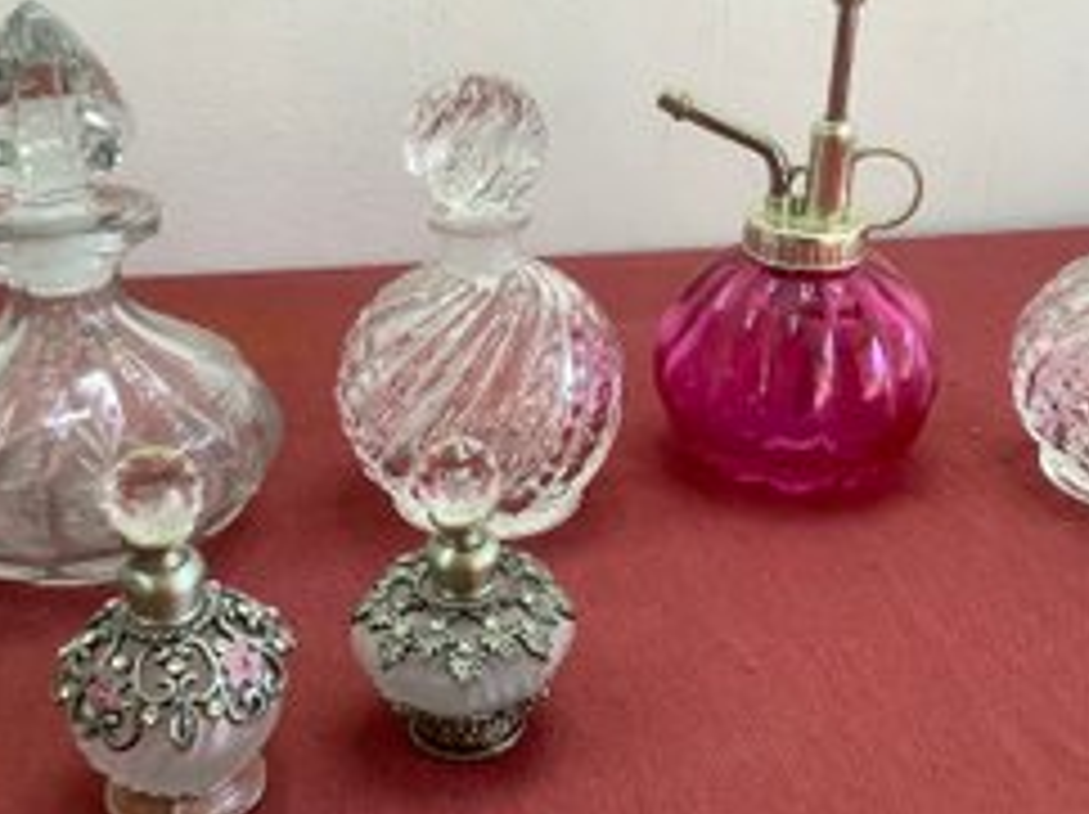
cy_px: 389
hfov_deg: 42.9
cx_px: 605
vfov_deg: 32.8
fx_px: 1383
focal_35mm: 44
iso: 80
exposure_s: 1/100
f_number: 2.4
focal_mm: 3.3
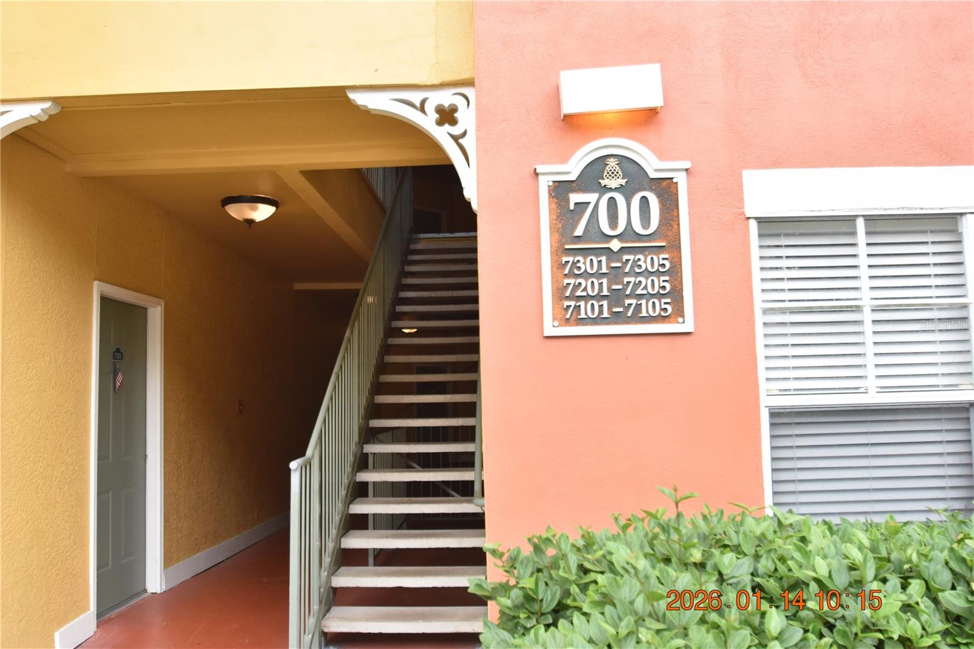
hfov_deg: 64.6
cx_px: 487
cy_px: 324
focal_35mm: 28
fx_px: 771
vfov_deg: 45.7
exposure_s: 1/350
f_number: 4.2
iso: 800
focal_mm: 19
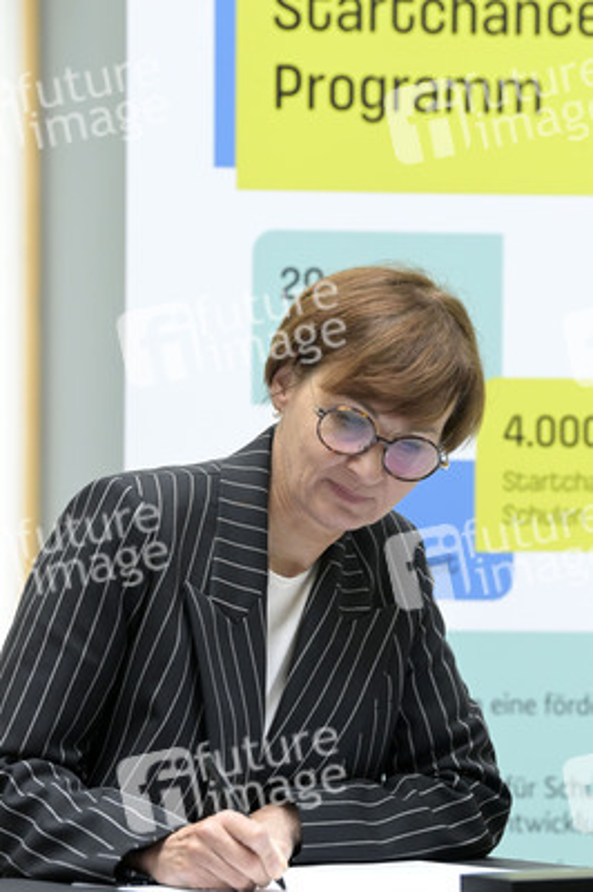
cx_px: 296
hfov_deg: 10.9
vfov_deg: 16.4
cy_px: 446
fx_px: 3094
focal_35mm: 125
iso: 4000
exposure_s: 1/500
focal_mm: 125
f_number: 5
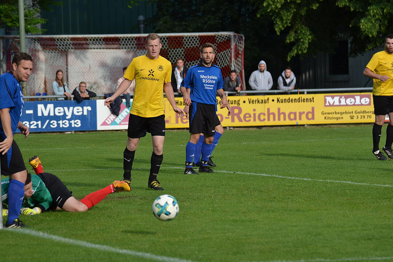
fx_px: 2374
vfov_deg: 6.3
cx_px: 196
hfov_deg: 9.5
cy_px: 131
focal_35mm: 218
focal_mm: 145
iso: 400
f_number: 4.8
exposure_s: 1/1000
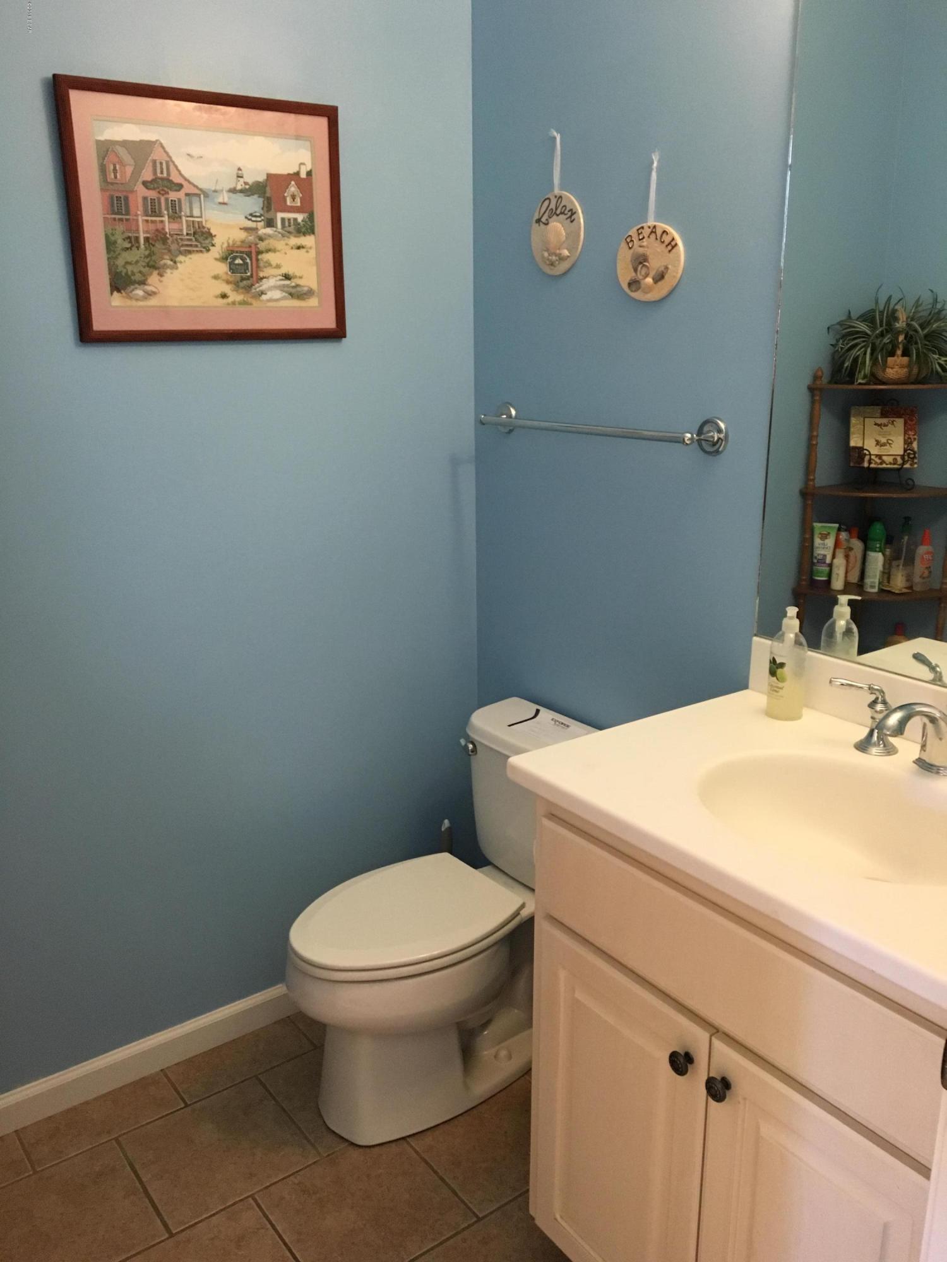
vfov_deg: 61.7
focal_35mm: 29
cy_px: 631
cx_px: 474
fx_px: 1058
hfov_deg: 48.2
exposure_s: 1/17
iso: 200
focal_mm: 4.15
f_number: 2.2
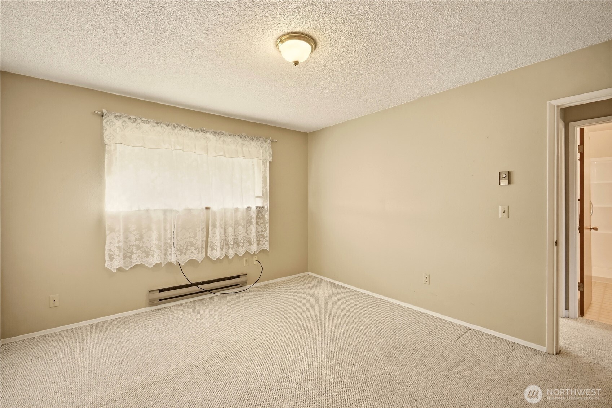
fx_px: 255
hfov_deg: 100.4
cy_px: 204
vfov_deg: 77.3
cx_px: 306
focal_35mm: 15
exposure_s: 1/25
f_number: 6.3
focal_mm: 15
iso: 3200
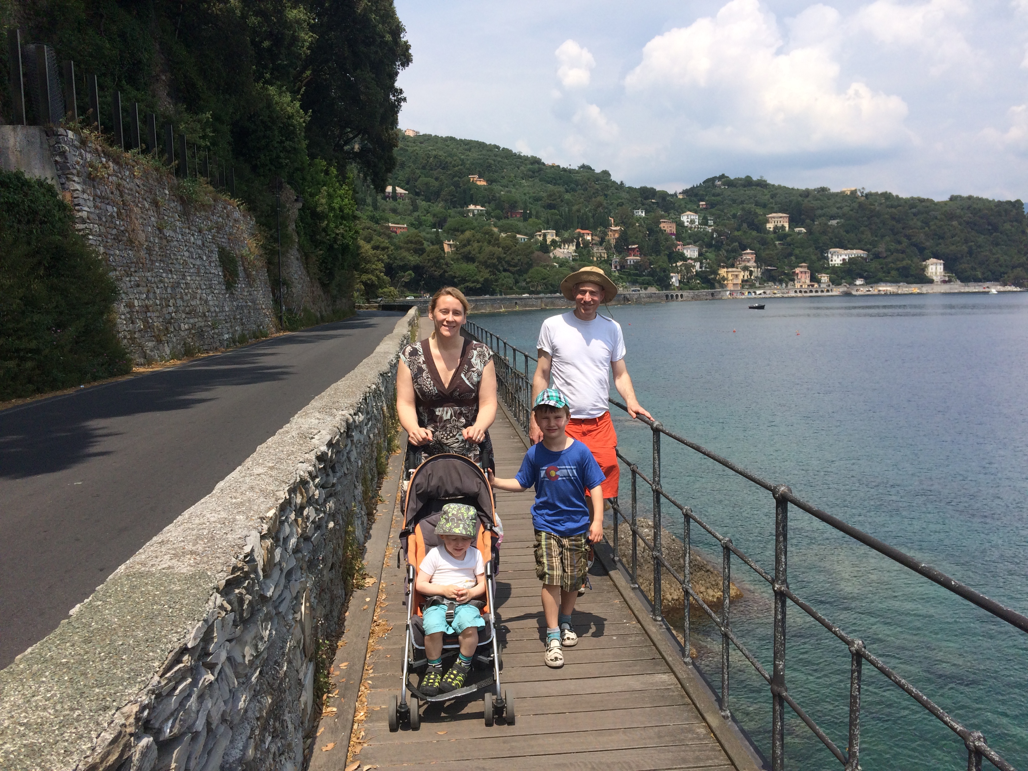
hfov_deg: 61.7
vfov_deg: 48.2
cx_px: 514
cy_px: 386
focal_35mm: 29
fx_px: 861
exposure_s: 1/2933
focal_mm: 4.15
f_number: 2.2
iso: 32
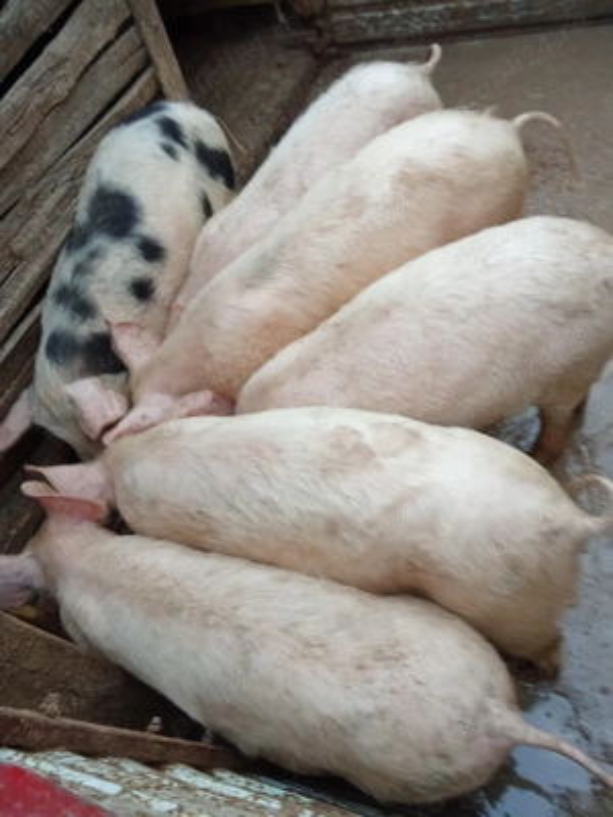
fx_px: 661
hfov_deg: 49.7
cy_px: 408
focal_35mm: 28
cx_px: 306
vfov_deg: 63.4
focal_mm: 2.78
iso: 125
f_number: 2
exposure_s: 1/33.3
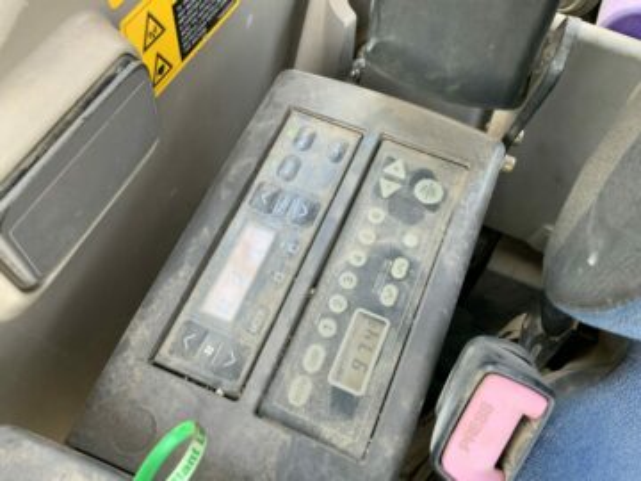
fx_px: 537
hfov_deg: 61.7
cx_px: 320
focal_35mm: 29
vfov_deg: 48.2
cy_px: 240
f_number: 1.8
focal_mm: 3
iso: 64
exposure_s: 1/122
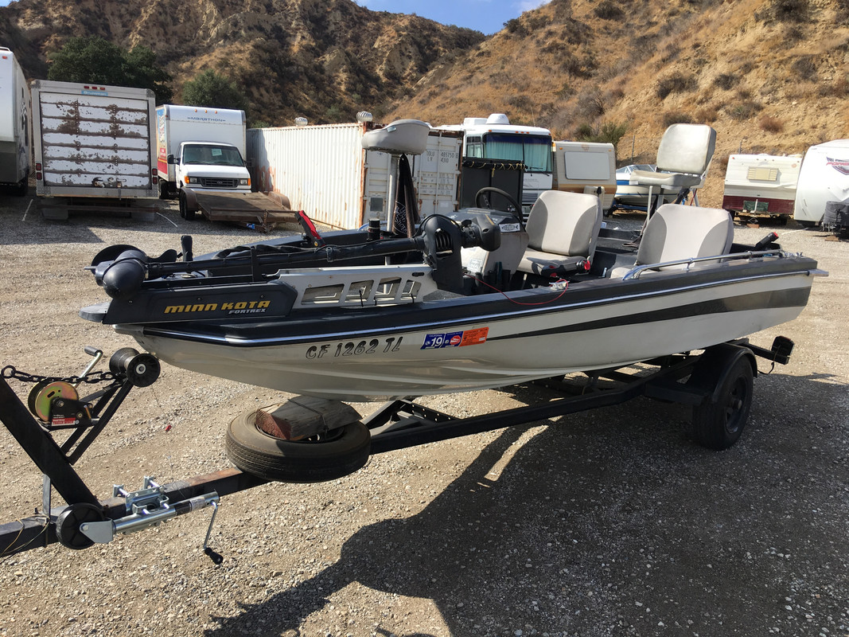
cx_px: 424
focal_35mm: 29
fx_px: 711
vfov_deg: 48.2
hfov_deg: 61.7
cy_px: 318
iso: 25
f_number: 2.2
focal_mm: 4.15
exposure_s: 1/1148
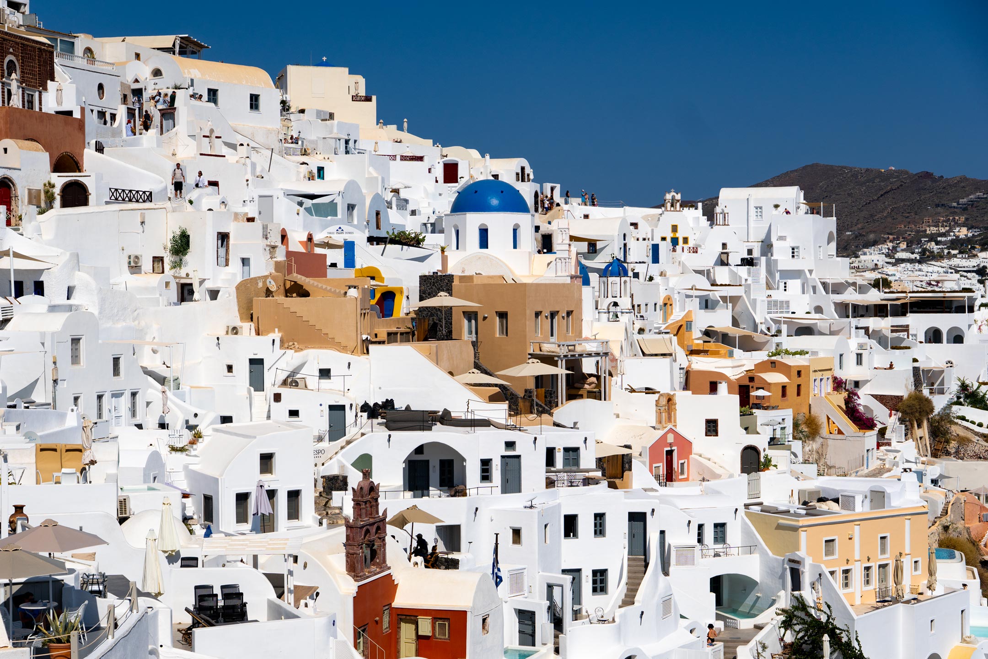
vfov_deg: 23.4
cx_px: 494
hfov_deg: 34.5
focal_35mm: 58
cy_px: 330
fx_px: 1589
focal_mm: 38.6
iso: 100
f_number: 5.6
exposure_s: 1/2000
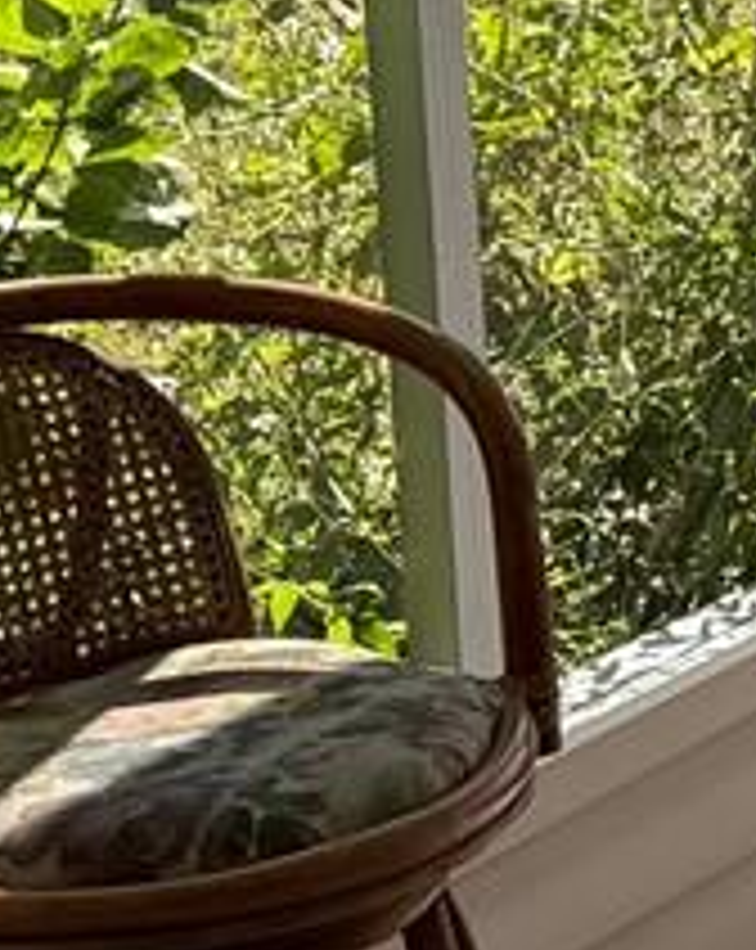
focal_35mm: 178
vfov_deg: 10.6
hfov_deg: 7.9
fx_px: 4993
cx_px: 1976
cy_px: -369
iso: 80
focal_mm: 6.76
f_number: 1.78
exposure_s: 1/2370
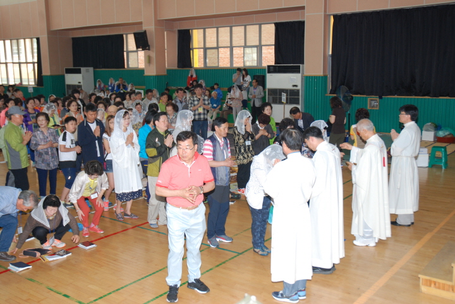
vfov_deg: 33.1
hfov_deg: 47.9
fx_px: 512
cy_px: 152
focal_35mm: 40
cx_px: 228
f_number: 4.5
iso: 400
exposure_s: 1/60
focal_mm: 27
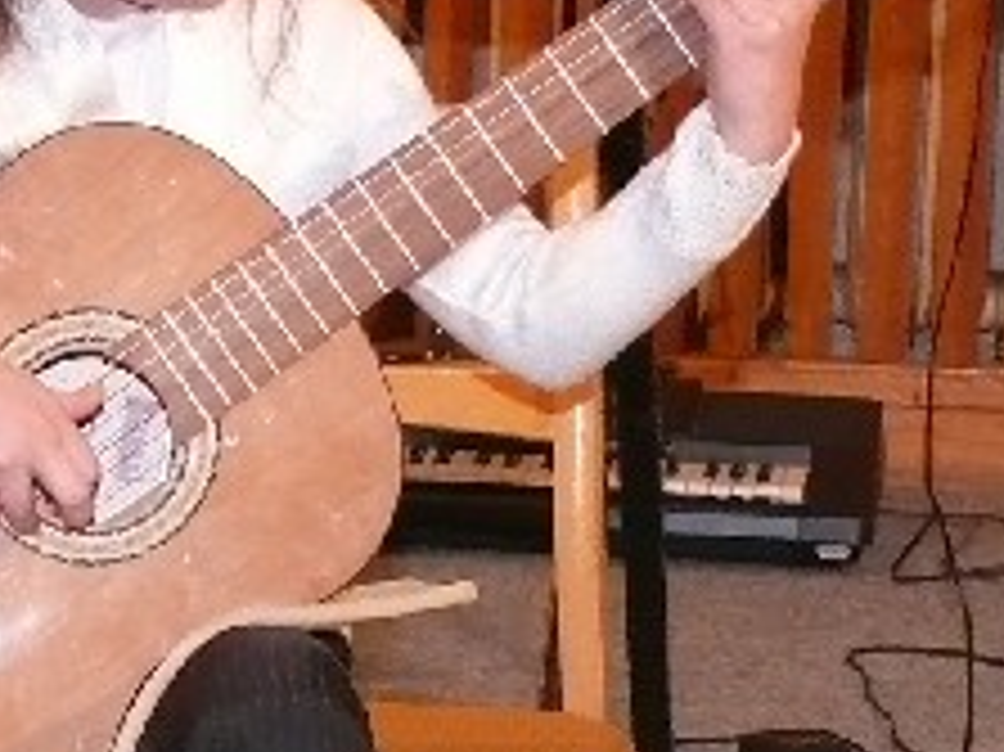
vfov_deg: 6.6
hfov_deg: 8.7
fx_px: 6551
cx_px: -149
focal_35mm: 226
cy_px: 369
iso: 400
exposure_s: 1/30
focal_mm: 10.3
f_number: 3.2
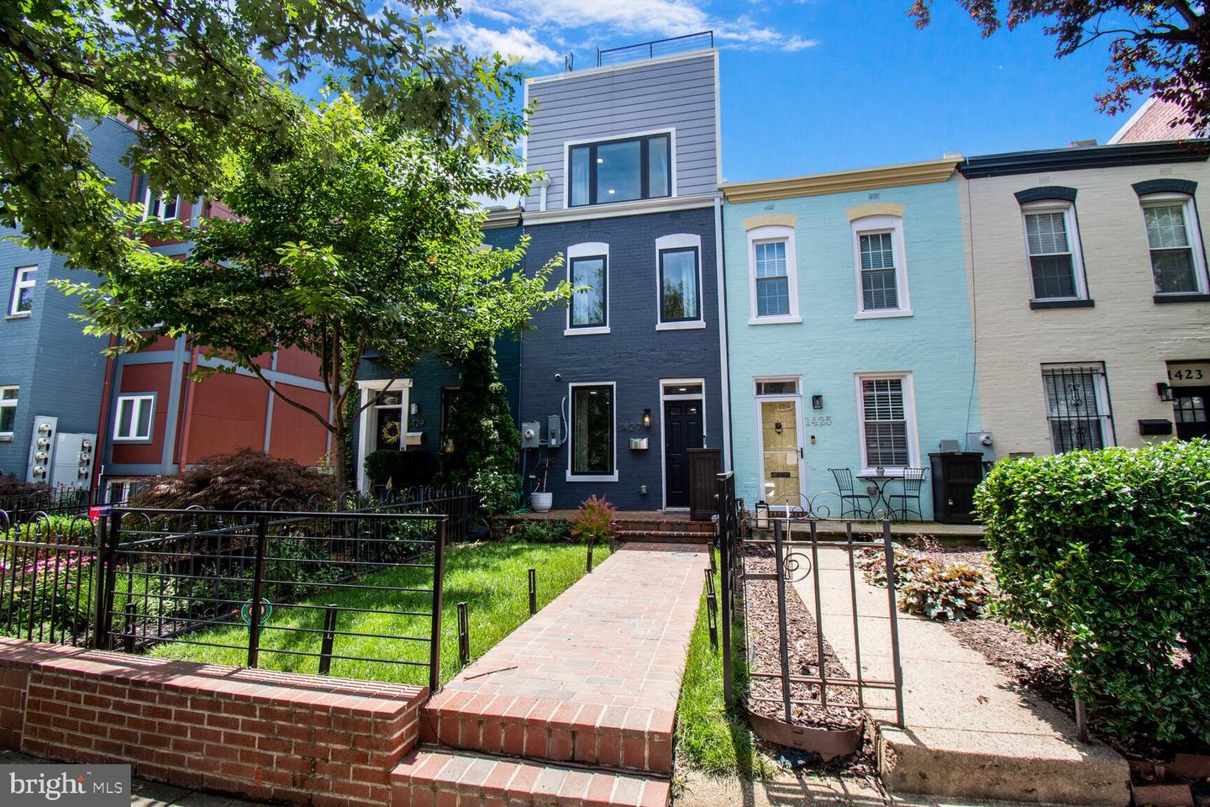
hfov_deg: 100.4
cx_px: 605
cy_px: 404
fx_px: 504
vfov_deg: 77.3
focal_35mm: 15
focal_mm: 10
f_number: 10
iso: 200
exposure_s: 1/125
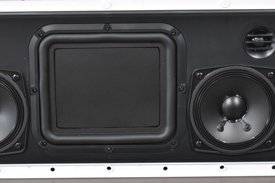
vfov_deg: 12.7
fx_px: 825
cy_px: 87
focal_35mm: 108
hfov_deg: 18.9
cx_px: 113
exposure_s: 1/125
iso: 1250
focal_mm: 42
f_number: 5
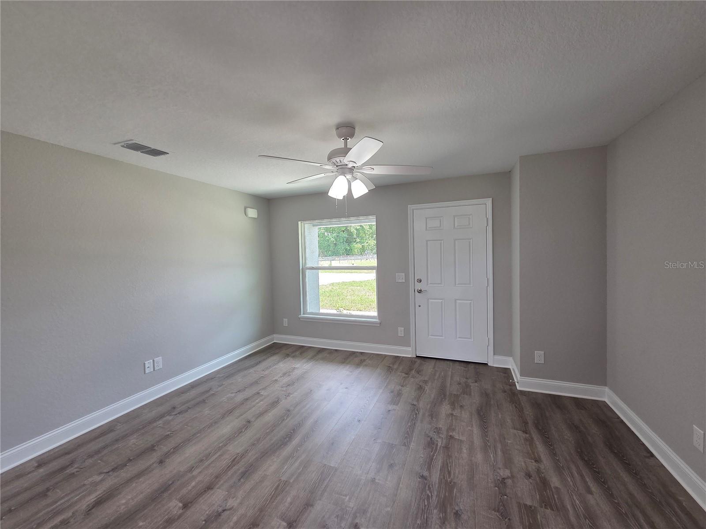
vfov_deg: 89.9
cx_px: 353
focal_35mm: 13
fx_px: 265
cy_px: 264
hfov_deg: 106.2
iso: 160
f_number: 2.2
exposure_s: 1/120
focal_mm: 2.2
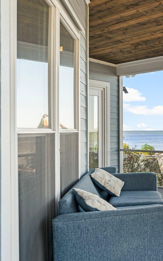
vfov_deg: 52.2
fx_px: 266
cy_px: 128
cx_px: 227
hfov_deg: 26.9
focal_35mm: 37
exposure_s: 1/20
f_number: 8
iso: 250
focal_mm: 20.8
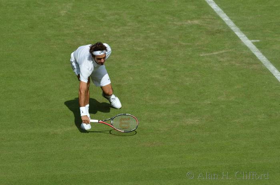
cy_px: 92
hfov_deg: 5.5
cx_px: 140
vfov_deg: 3.6
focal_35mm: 375
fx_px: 2909
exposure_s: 1/640
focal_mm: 250
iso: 100
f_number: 8
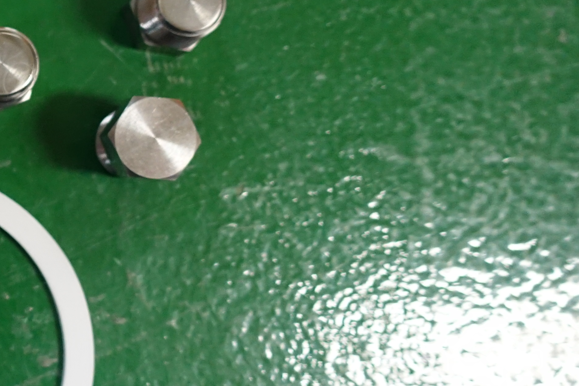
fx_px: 1303
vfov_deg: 16.8
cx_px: -220
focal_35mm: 81
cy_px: 139
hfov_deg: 21.9
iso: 800
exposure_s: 1/30
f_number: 2.5
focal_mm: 10.33
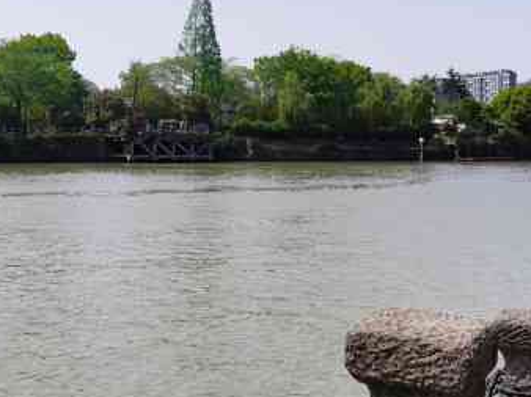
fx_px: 858
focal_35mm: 56
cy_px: 192
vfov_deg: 26.1
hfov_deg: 34.4
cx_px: 281
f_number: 1.6
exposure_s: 1/5000
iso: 50
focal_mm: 5.56
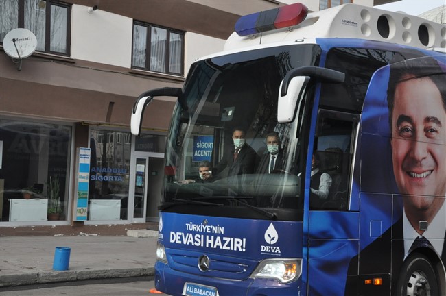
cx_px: 223
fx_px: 705
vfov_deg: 23.7
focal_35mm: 57
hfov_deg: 35.1
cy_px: 148
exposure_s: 1/500
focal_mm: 38
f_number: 11
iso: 1600
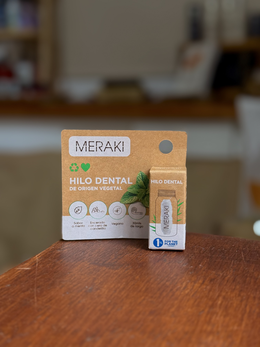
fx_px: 481
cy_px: 174
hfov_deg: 30.3
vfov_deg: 39.7
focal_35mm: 48
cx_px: 130
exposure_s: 1/50
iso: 100
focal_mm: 6.76
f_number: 1.78
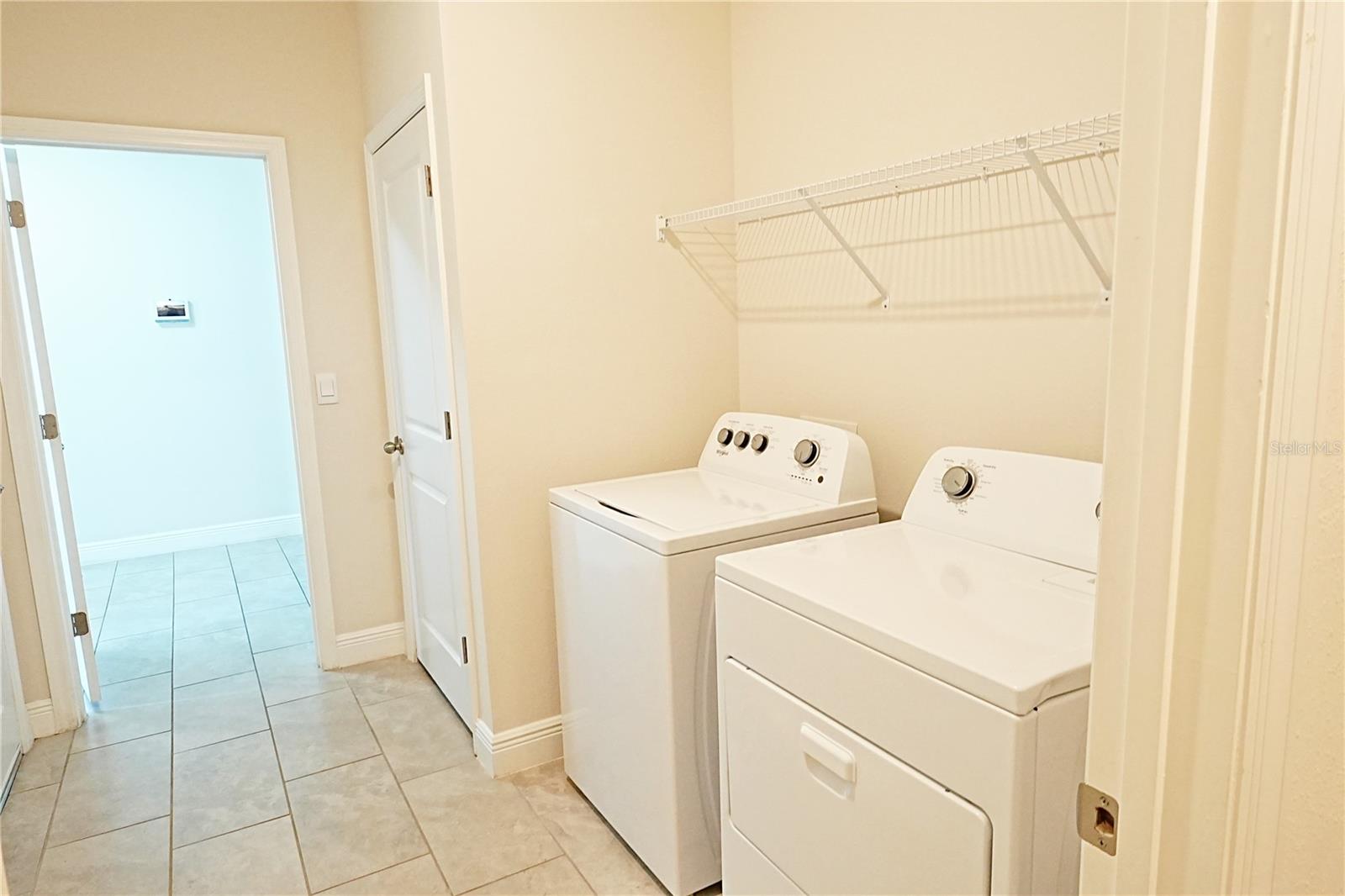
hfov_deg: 81.2
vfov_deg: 59.5
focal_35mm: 21
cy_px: 448
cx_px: 672
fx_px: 784
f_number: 13
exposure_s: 1/13
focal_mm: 14
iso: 3200
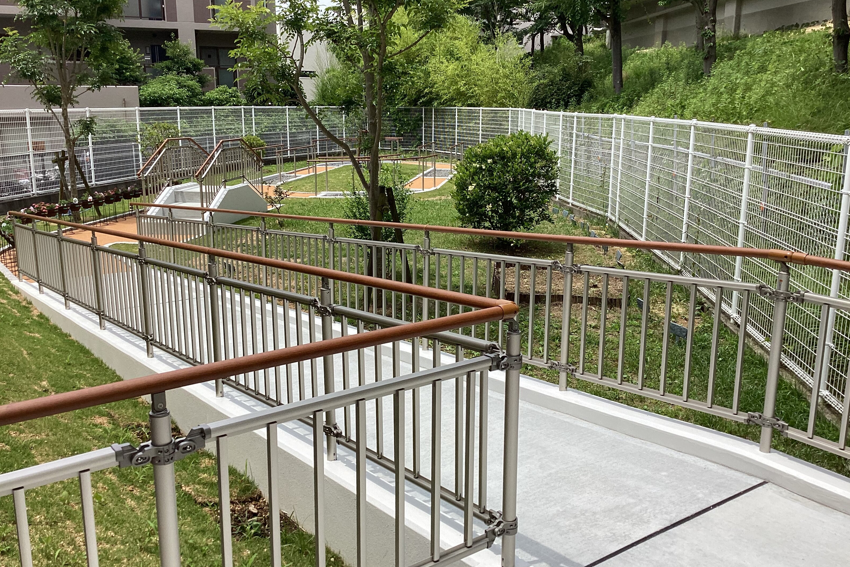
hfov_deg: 57.2
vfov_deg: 40.0
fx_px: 779
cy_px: 277
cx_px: 421
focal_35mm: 33
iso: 25
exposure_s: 1/1131
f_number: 2.4
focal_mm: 3.3
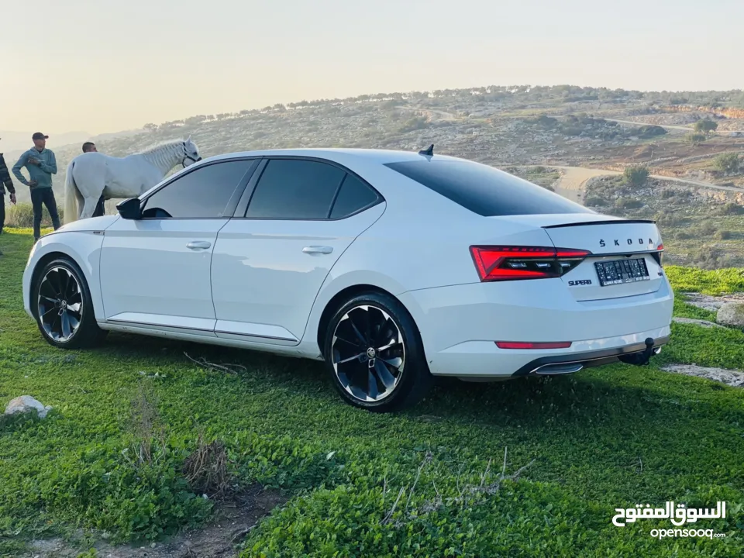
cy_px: 279
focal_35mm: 52
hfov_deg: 36.8
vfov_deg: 28.0
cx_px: 372
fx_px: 1118
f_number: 2
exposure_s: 1/1043
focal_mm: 6
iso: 20
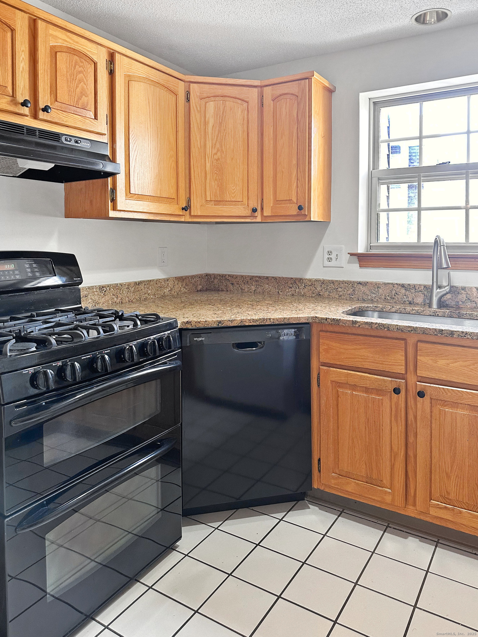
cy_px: 318
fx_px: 442
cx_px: 239
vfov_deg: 71.6
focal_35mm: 24
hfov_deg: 56.8
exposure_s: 1/60
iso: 200
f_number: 1.8
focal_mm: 6.86
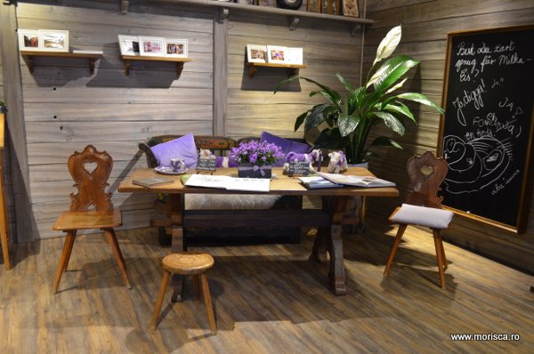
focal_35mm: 30
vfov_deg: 43.5
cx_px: 267
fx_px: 444
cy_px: 177
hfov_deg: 62.0
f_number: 3.8
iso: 1600
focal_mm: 20
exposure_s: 1/30
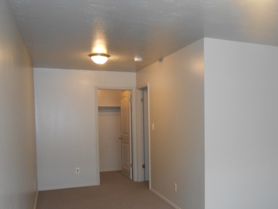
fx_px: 281
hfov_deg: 51.9
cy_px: 134
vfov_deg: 40.4
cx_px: 178
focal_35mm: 35
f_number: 3.5
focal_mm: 4.6
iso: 320
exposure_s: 1/25
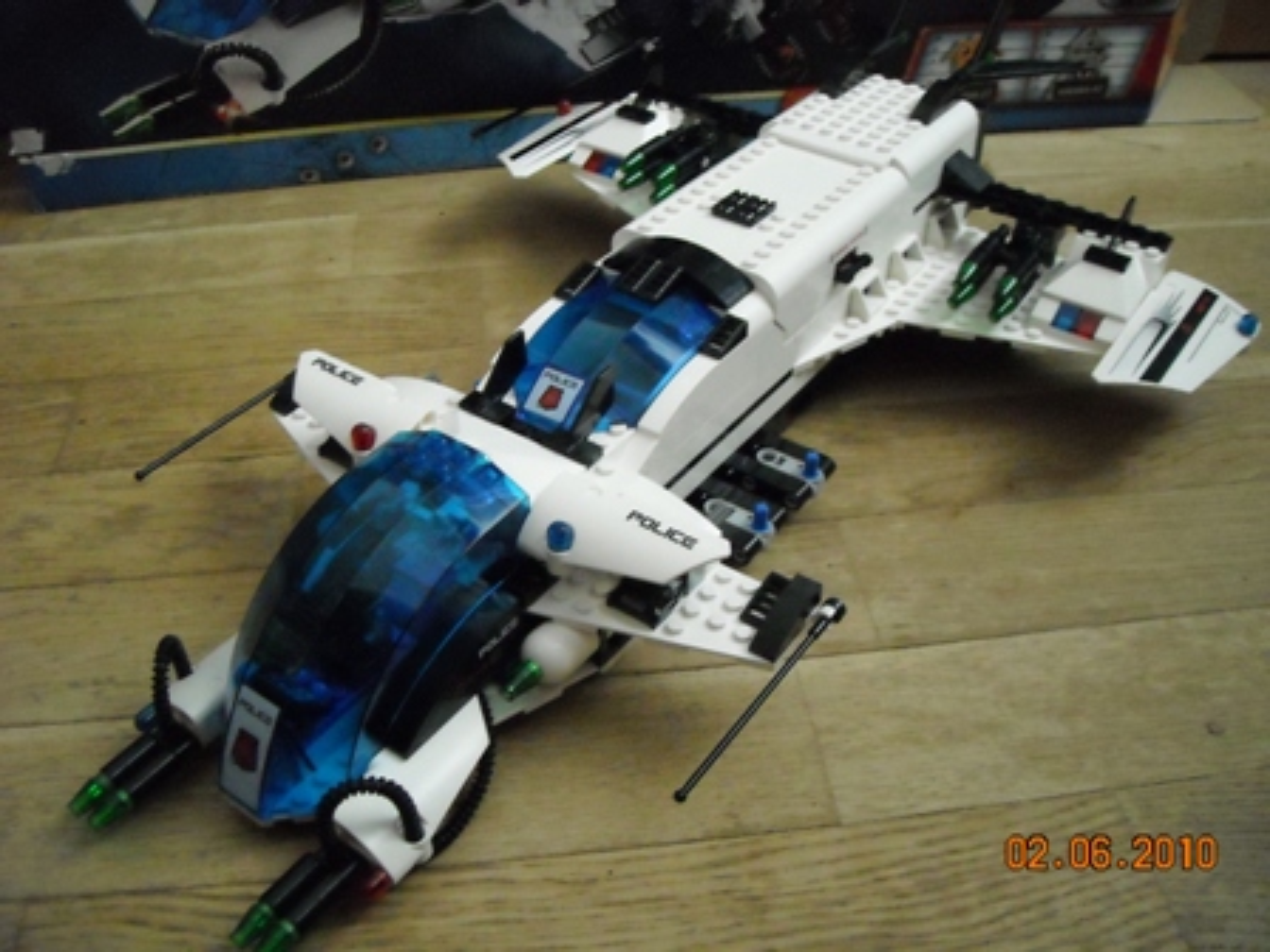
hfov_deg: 52.6
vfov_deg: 40.7
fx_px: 1284
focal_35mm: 35
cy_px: 476
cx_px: 635
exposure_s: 1/30
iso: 800
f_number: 2.8
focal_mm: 5.7
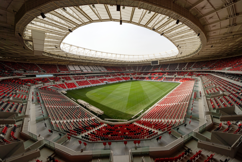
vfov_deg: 90.0
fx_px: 81
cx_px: 121
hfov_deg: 112.6
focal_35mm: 12
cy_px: 81
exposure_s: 1/800
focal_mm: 12
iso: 100
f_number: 8
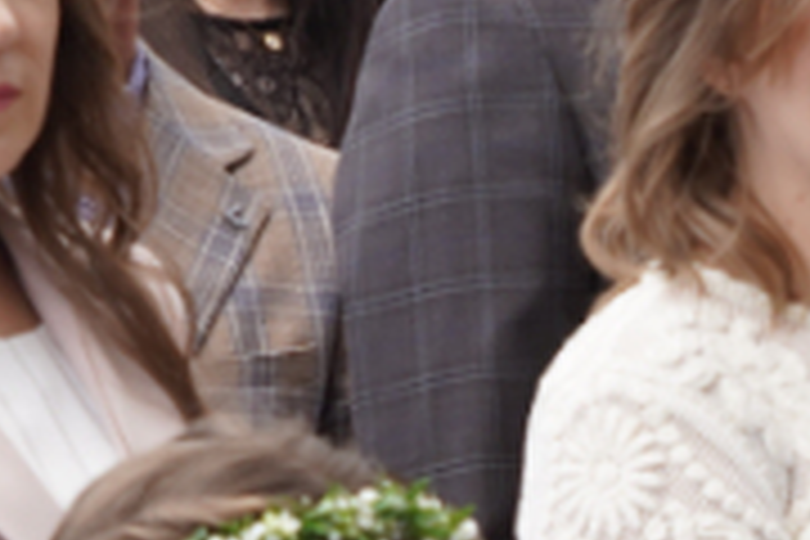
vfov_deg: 3.5
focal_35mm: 391
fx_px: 8797
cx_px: 558
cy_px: 835
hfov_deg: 5.3
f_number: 7.1
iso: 160
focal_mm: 54
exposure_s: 1/160
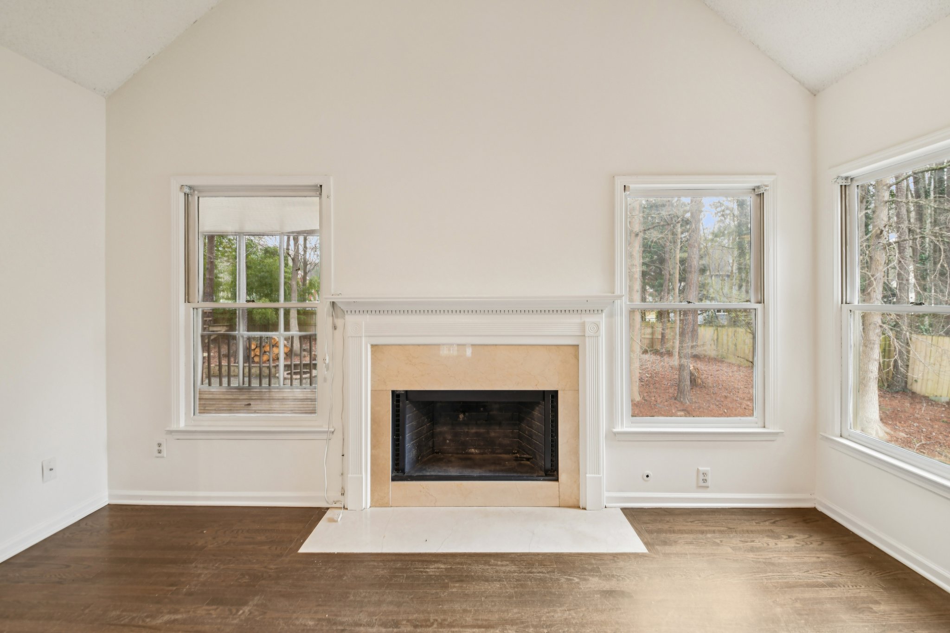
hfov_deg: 96.7
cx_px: 475
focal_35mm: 16
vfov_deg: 73.7
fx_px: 422
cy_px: 316
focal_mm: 16
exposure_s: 1/8
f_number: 8
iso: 400
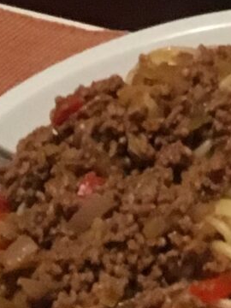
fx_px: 1833
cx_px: 644
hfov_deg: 6.7
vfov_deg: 7.9
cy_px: -703
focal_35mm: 206
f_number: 2.2
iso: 250
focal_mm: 4.15
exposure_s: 1/33
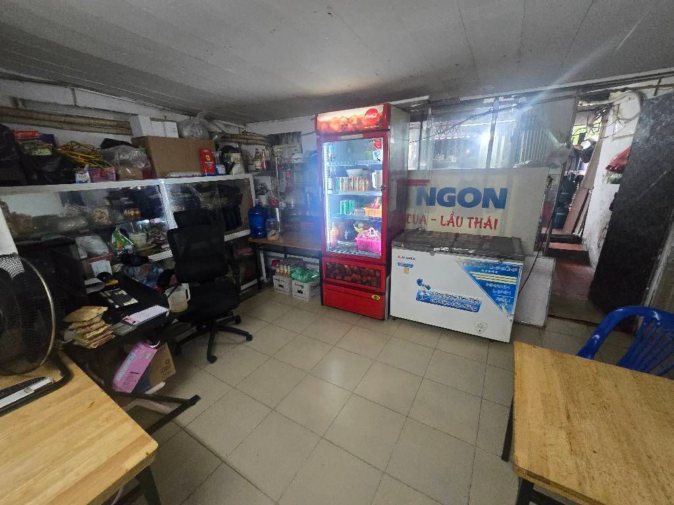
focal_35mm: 13
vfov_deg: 89.9
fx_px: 253
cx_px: 337
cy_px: 252
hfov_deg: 106.2
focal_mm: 2.2
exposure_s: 1/50
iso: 800
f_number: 2.2
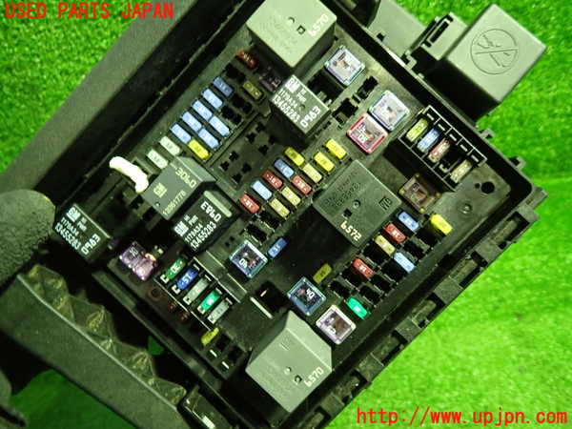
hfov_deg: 69.4
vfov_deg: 54.9
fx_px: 413
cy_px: 214
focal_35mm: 25
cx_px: 286
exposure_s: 1/30
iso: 500
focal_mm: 4.5
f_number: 2
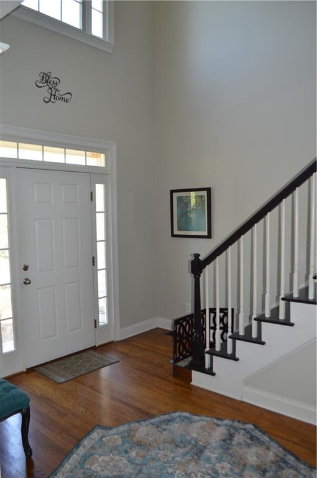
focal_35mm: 27
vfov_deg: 67.4
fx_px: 358
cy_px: 239
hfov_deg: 47.8
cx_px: 158
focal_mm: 18
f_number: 4
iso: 400
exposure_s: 1/80
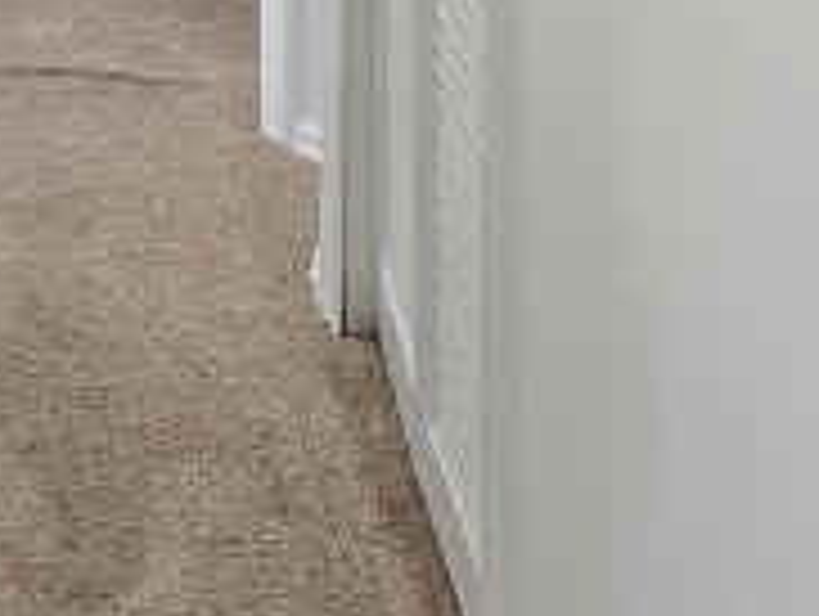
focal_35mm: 73
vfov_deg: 15.0
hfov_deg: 24.4
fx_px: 1729
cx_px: -144
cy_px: -737
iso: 320
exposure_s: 1/60
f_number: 2.2
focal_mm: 2.2
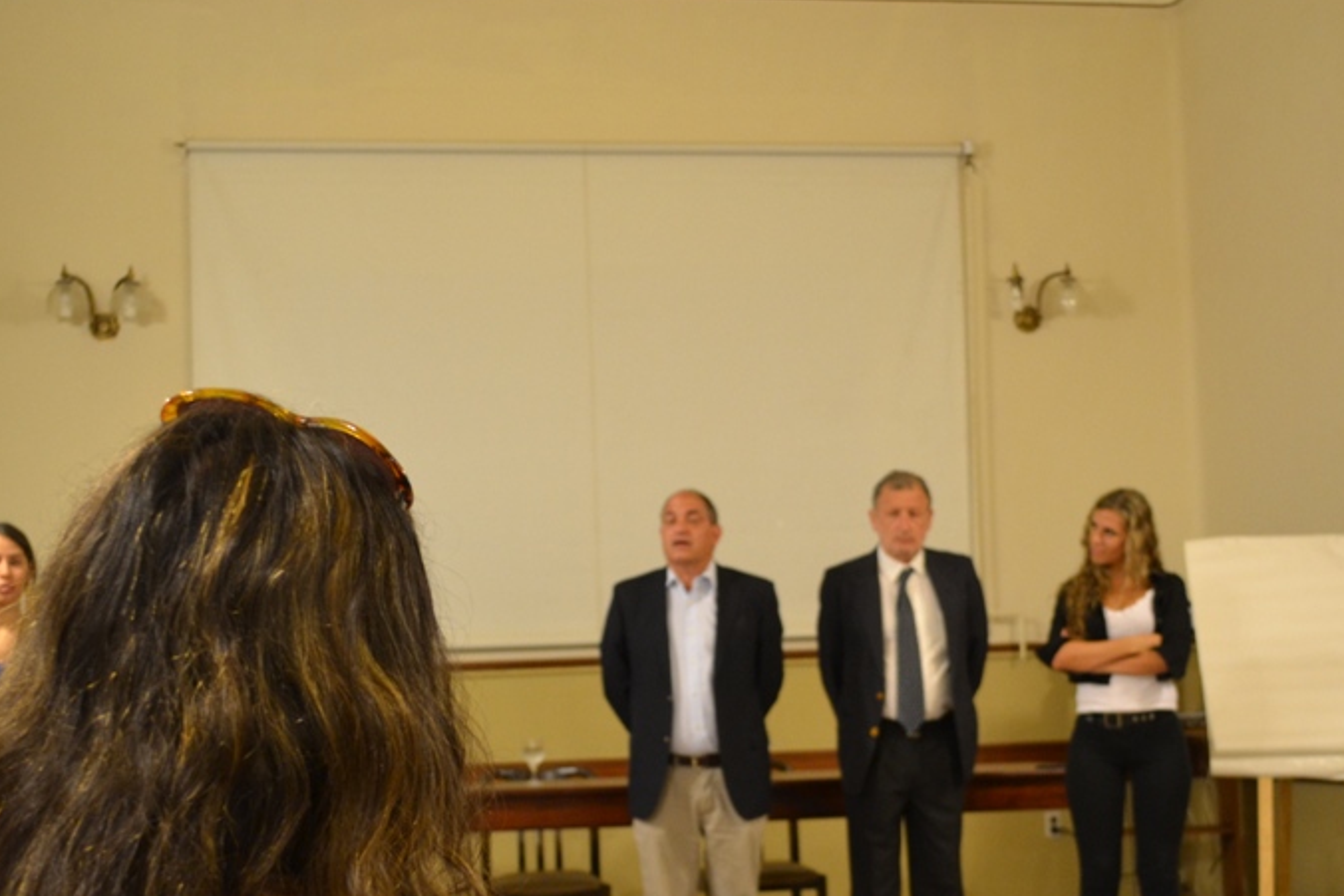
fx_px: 1867
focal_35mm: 50
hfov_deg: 39.6
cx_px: 654
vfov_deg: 26.9
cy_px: 587
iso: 900
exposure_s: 1/15
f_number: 4
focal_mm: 22
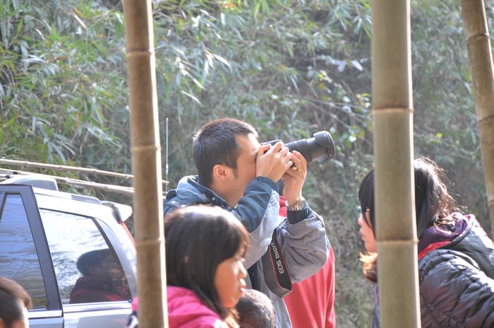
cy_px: 164
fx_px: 2157
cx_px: 247
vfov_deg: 8.7
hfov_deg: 13.1
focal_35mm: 158
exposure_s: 1/25
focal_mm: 105
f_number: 5.6
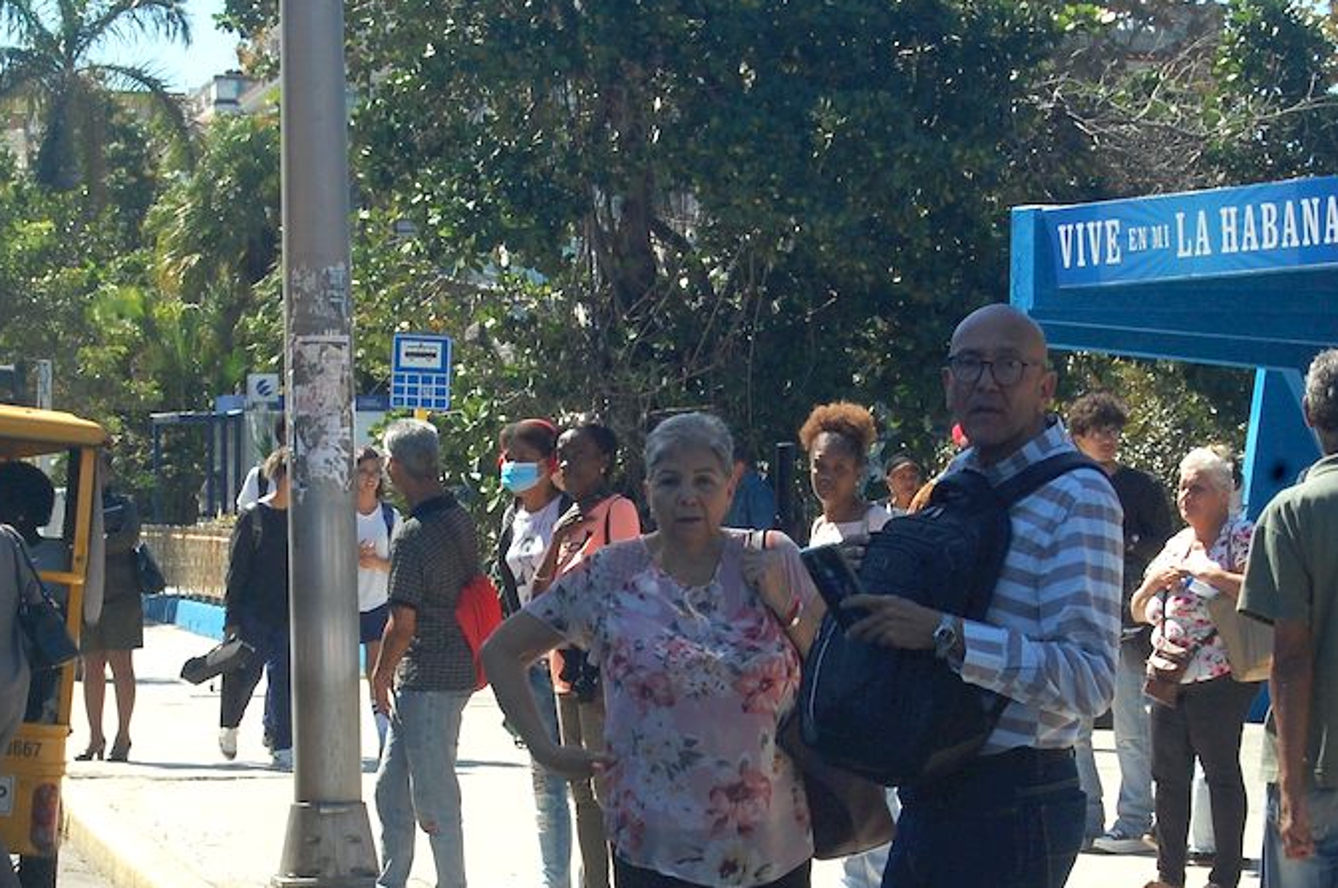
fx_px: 5191
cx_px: 634
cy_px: 703
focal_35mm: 140
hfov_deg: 14.7
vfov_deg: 9.8
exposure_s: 1/250
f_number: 10
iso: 400
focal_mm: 55
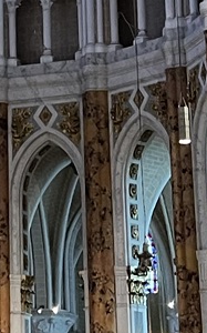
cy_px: -142
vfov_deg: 11.0
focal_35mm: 184
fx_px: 1664
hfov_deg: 7.0
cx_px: -63
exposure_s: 1/50
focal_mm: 5.7
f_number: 1.5
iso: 320
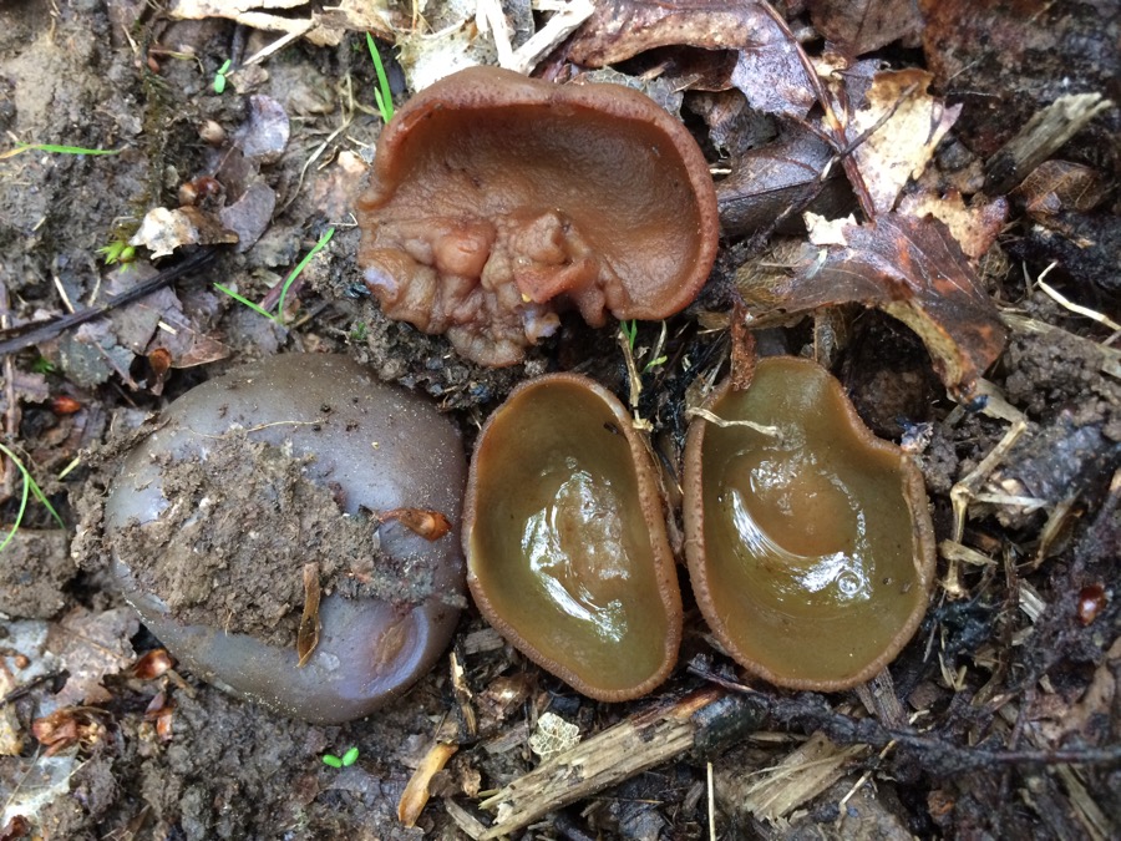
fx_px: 939
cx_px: 560
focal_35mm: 29
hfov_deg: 61.7
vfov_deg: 48.2
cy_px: 420
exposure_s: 1/33
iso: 200
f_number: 2.2
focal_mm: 4.15
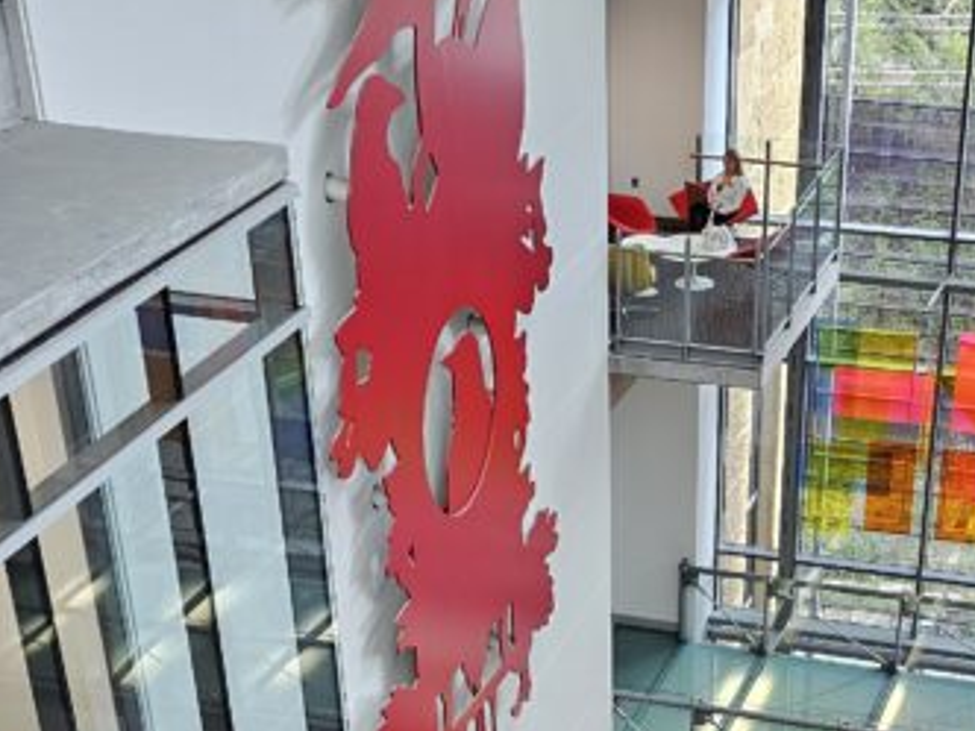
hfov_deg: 27.3
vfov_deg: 19.0
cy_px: 975
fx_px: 2000
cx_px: 631
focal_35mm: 71
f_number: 1.7
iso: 125
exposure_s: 1/100
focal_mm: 6.3
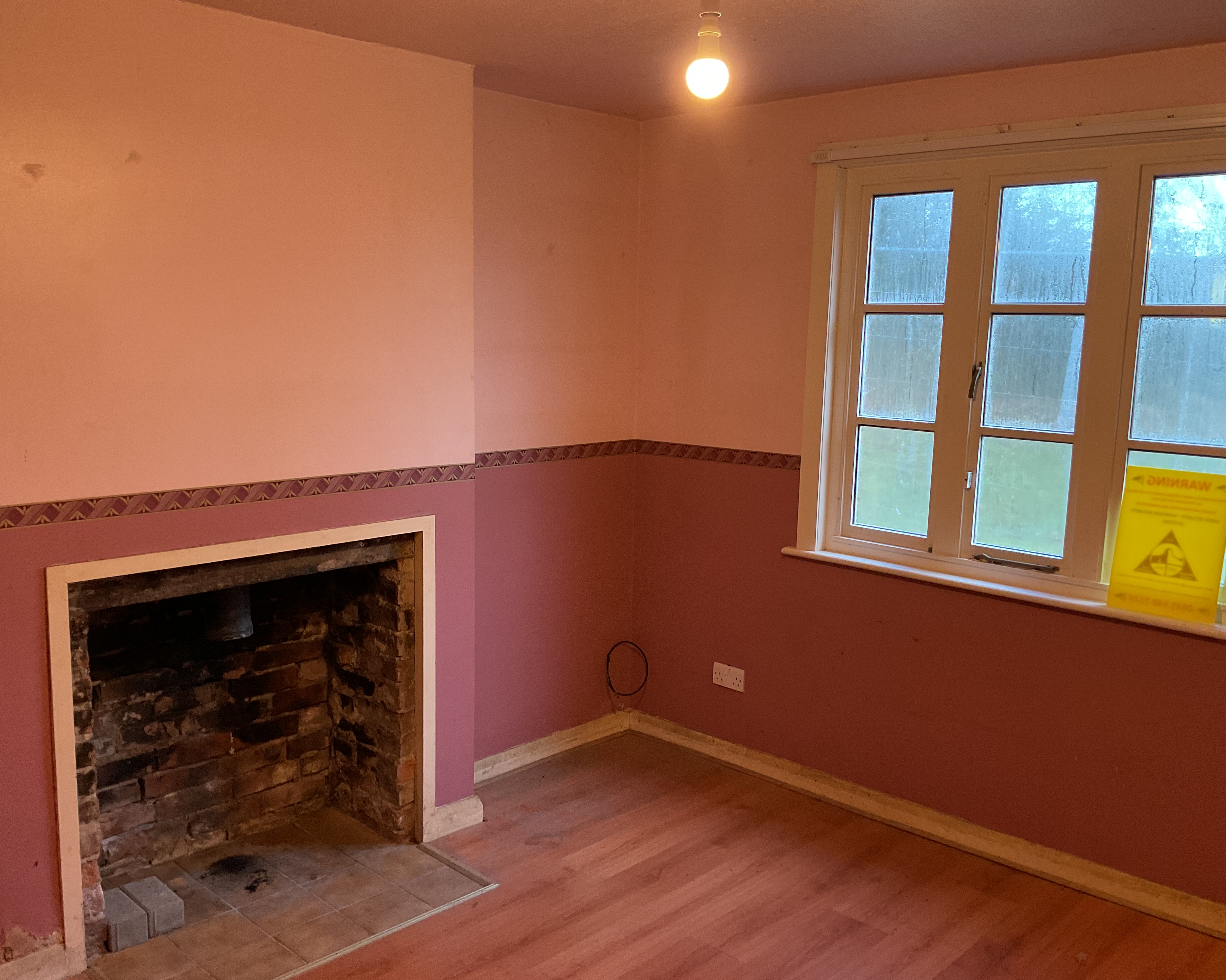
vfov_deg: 47.1
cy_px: 491
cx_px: 651
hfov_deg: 57.1
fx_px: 1125
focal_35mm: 31
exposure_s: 1/50
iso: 160
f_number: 1.8
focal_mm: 3
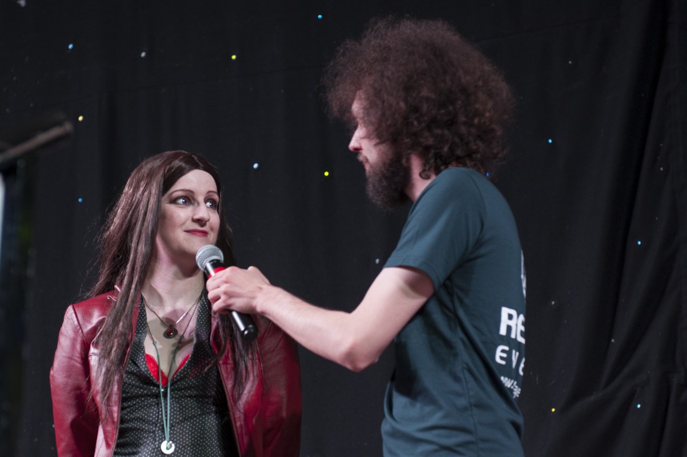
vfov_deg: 19.4
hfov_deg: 28.9
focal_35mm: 70
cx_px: 344
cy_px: 228
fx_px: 1335
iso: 800
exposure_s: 1/30
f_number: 3.5
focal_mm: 70
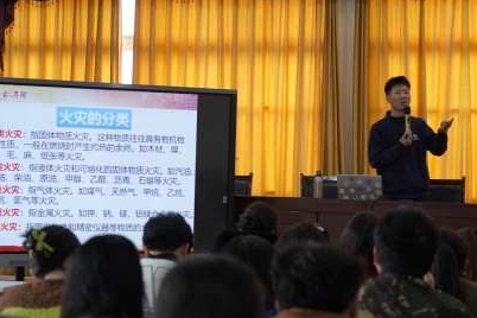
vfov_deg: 16.1
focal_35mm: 85
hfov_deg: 23.9
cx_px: 247
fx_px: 1126
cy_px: 151
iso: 640
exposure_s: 1/160
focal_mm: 57
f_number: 4
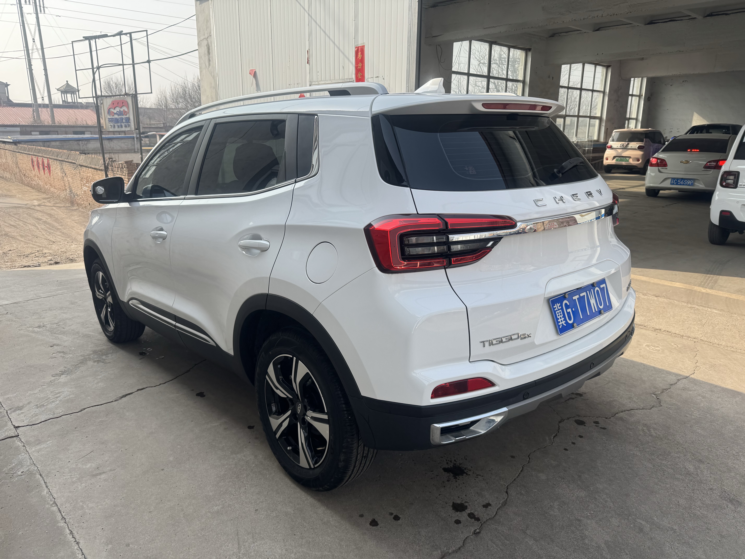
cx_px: 372
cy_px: 280
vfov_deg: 56.8
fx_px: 517
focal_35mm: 24
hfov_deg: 71.6
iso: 80
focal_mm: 6.76
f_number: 1.78
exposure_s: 1/1869
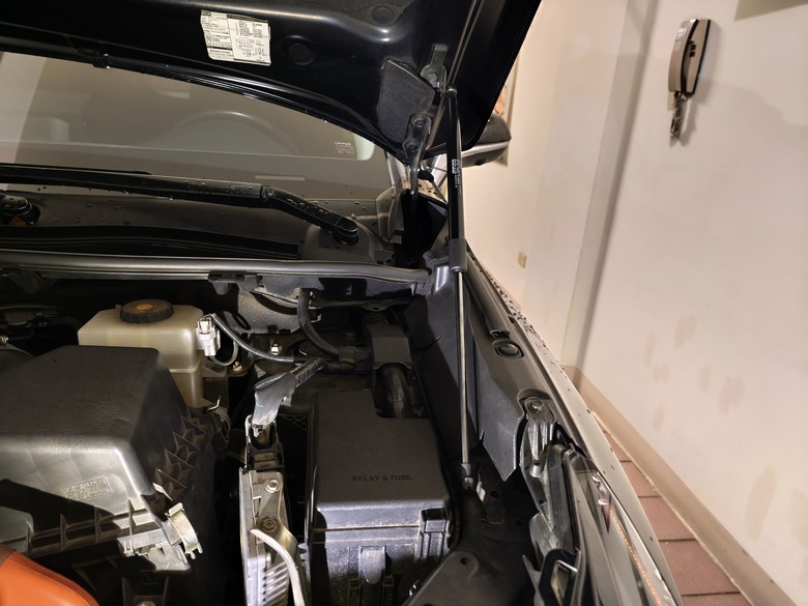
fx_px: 537
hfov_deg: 73.9
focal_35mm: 23
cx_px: 404
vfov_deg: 58.9
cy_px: 303
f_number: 1.62
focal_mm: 6.45
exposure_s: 1/24
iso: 1250
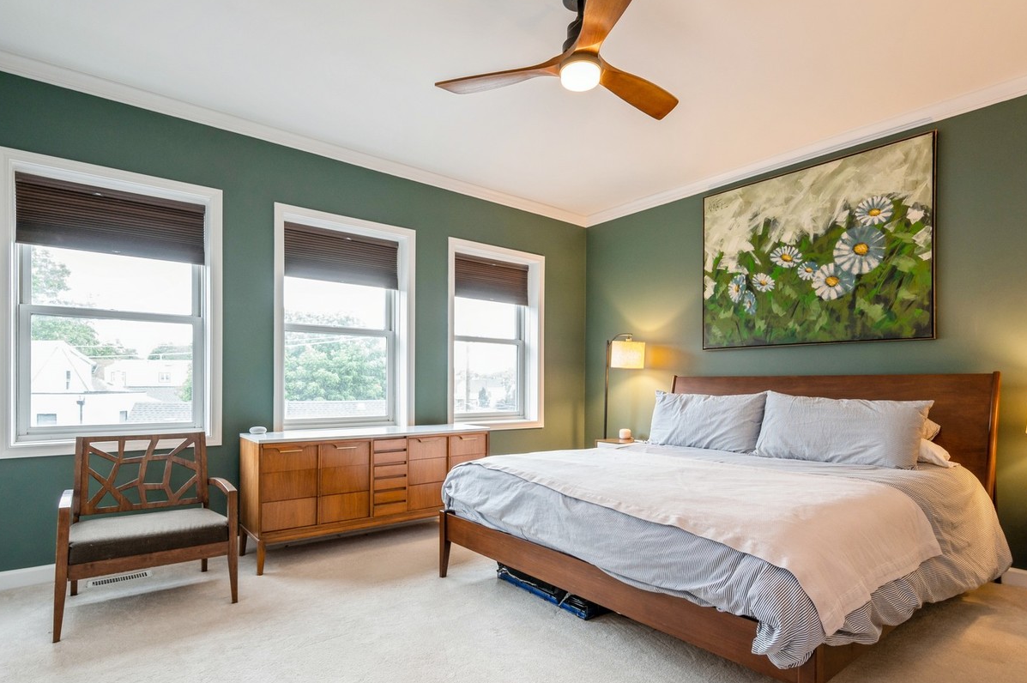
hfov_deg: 87.0
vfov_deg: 64.2
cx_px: 514
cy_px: 384
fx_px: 542
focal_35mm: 19
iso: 400
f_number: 8
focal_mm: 14
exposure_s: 1/8
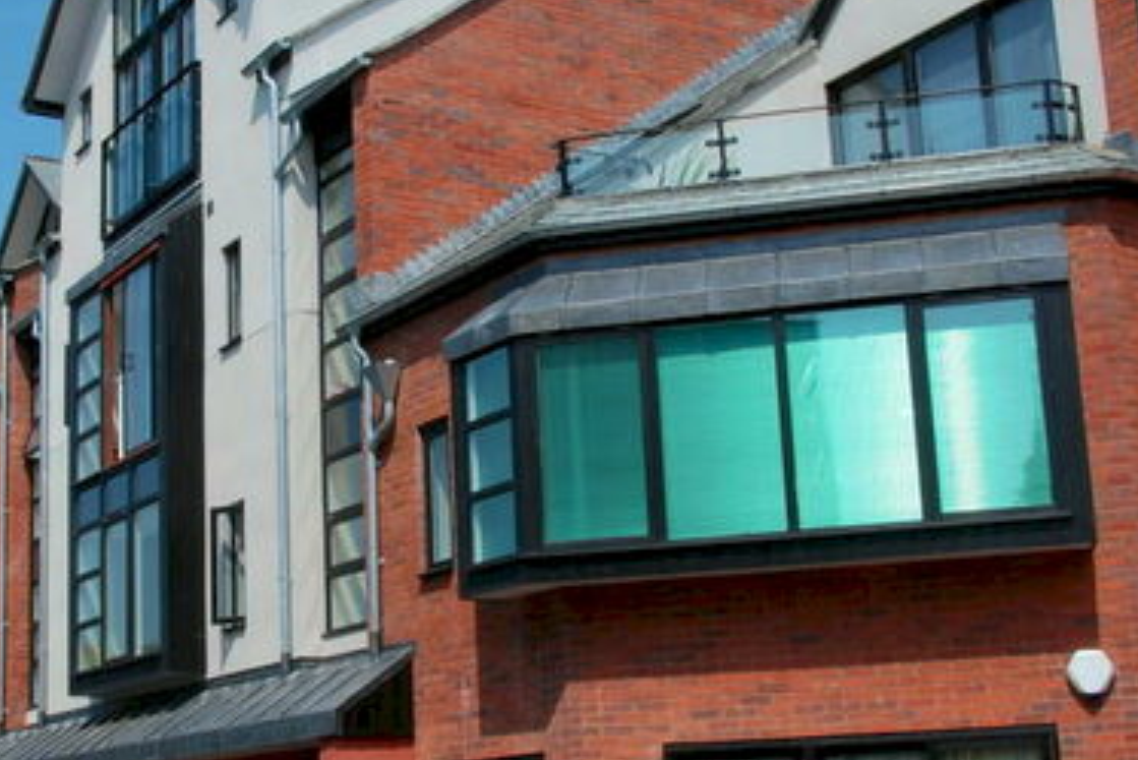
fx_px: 1961
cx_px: 427
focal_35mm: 62
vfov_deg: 21.9
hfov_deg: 32.2
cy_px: 424
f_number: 18
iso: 200
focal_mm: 22
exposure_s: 1/80
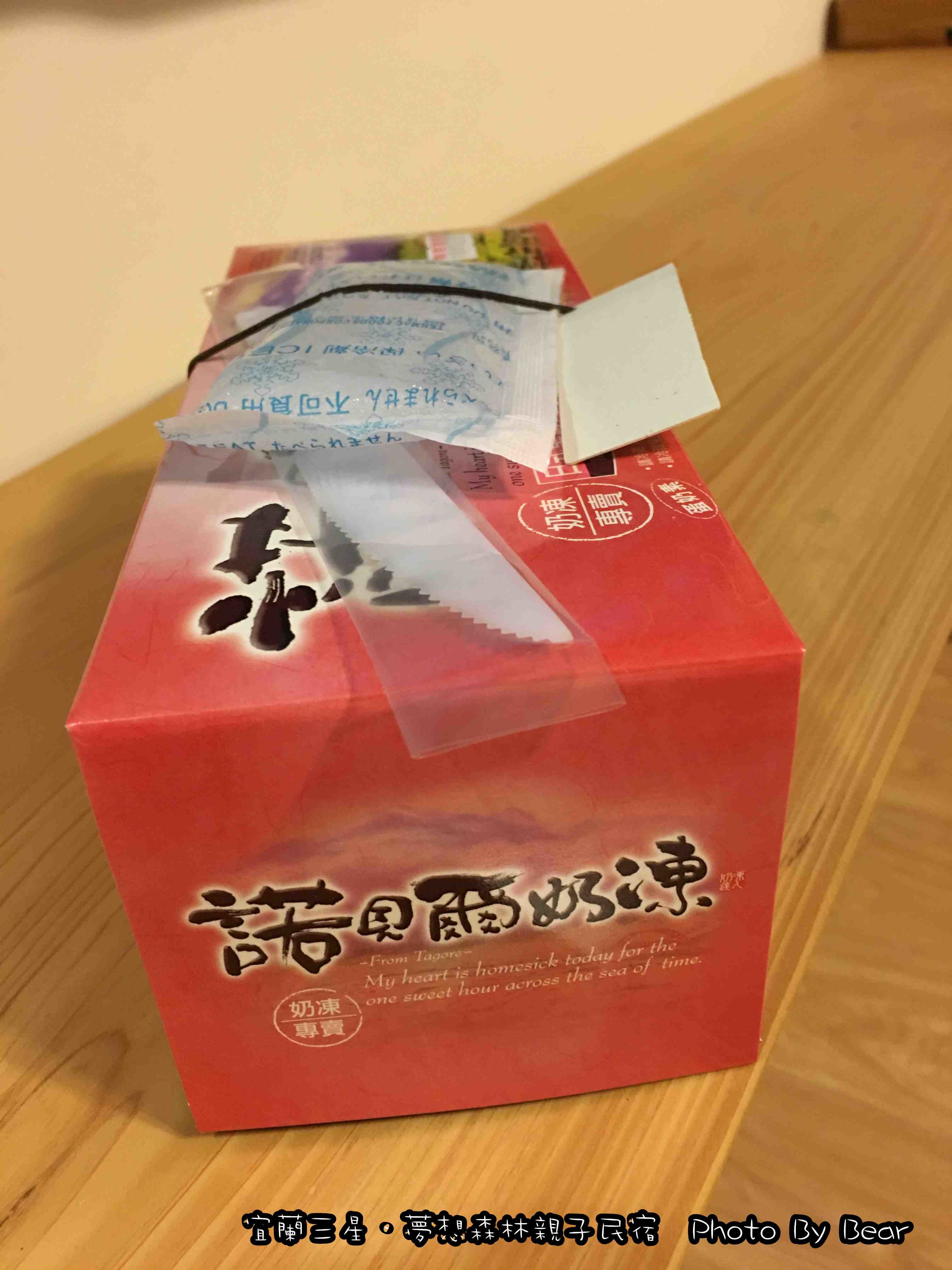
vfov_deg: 61.7
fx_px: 1063
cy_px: 635
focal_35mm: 29
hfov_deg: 48.2
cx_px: 476
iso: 80
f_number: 2.2
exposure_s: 1/10
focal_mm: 4.15
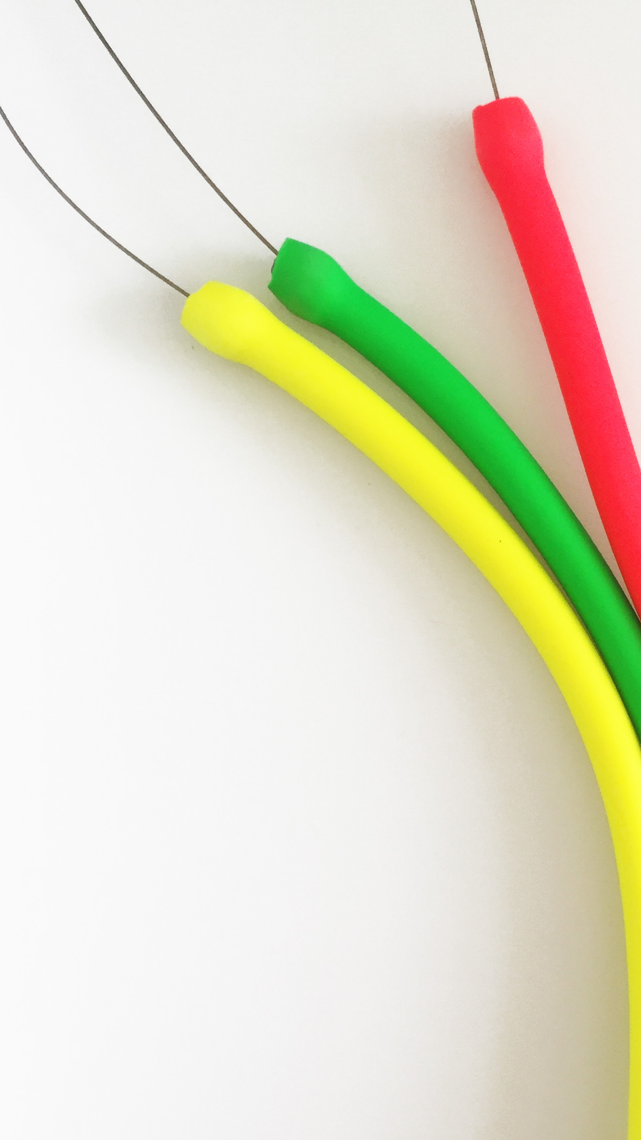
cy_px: 741
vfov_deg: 44.1
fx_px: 1390
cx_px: 582
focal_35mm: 46
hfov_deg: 25.2
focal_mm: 4.15
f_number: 2.2
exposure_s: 1/40
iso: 32
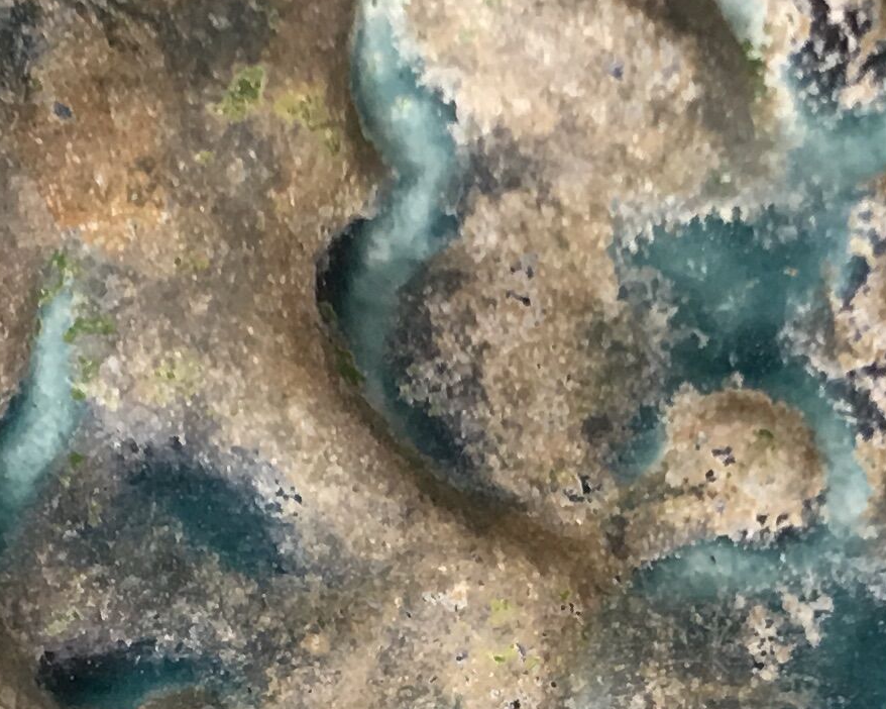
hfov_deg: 14.8
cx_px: 495
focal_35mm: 130
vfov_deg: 11.4
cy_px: 1032
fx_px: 3408
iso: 32
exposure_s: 1/33
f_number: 2.2
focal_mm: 4.15
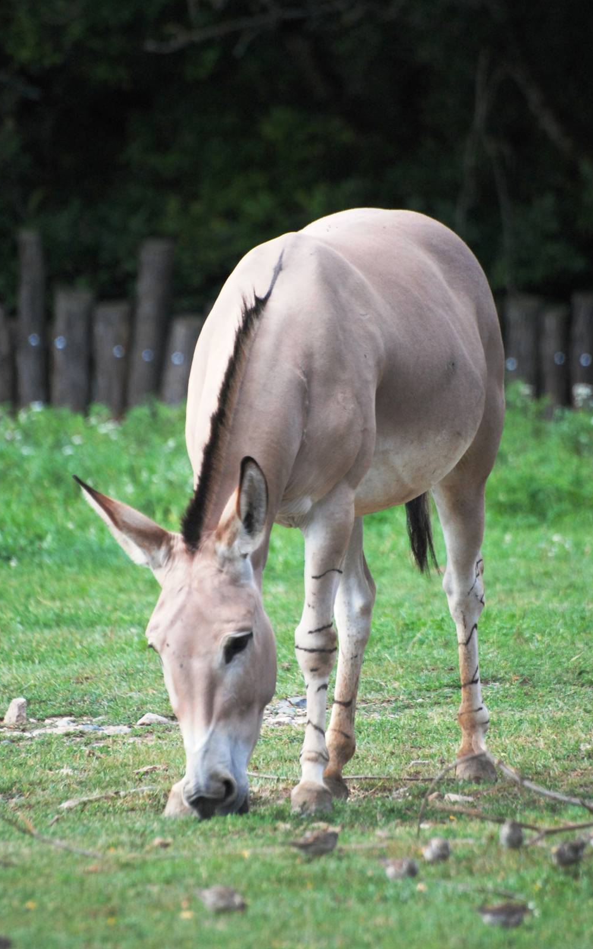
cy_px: 474
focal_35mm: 460
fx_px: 11896
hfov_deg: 2.9
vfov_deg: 4.6
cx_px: 283
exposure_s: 1/800
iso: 1000
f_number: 5.6
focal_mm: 300
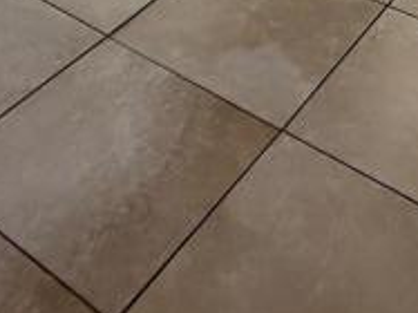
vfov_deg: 13.7
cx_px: 237
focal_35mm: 72
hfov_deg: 27.0
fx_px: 869
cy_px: -463
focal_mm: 2.22
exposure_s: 1/120
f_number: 2.2
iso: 100
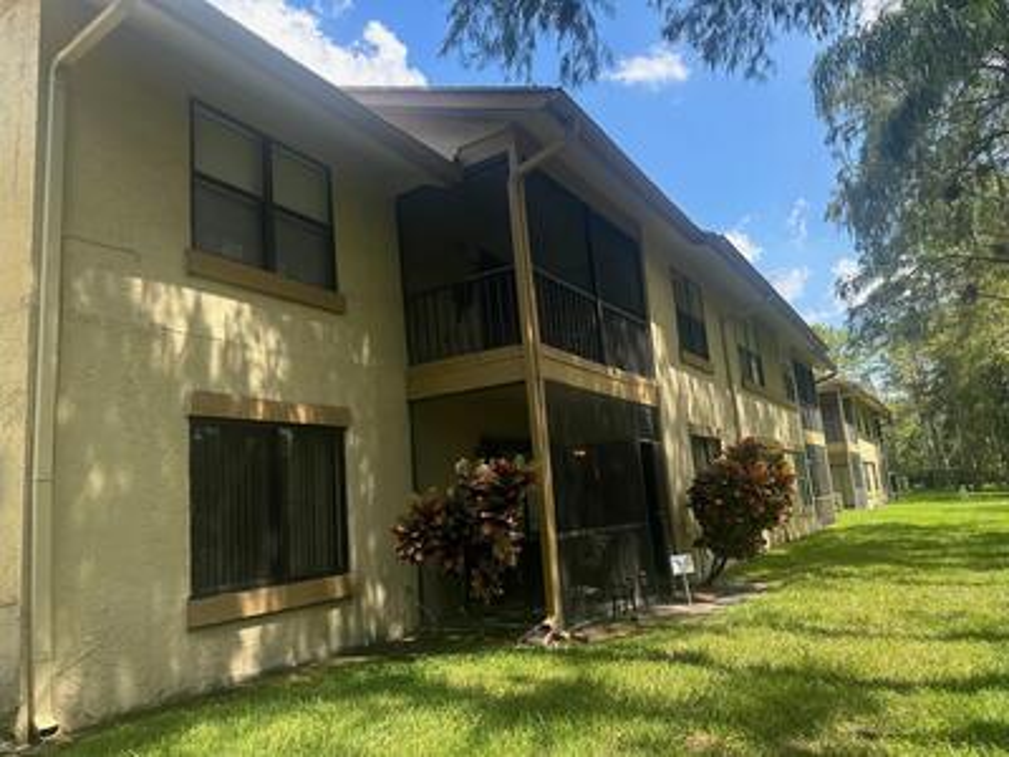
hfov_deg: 71.6
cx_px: 504
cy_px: 378
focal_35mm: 24
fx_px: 700
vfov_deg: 56.8
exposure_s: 1/2732
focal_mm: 6.86
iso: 80
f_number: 1.78
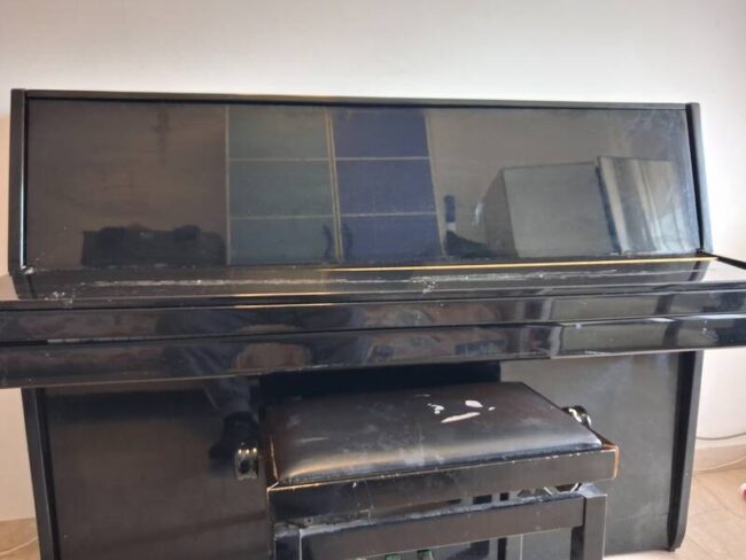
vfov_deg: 51.4
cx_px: 373
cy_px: 280
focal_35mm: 27
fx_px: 582
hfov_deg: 65.3
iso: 500
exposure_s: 1/24
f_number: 1.8
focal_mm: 4
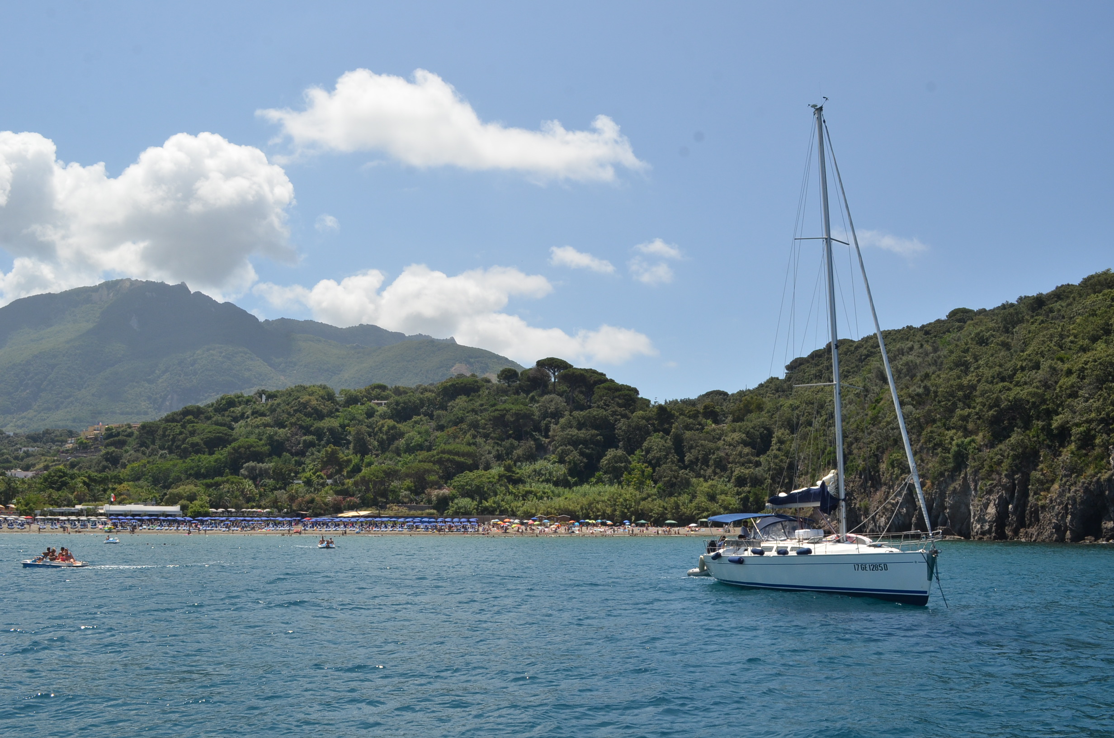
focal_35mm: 33
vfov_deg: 39.8
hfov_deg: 57.3
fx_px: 1019
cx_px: 557
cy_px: 369
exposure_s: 1/640
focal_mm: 22
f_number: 13
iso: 400
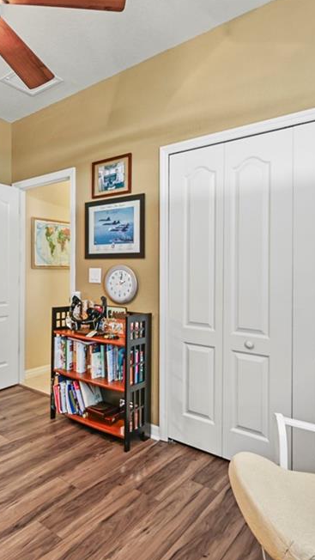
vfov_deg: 78.7
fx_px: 341
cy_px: 286
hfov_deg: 45.8
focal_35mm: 23
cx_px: 44
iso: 100
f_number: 8
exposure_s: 1.3
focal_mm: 14
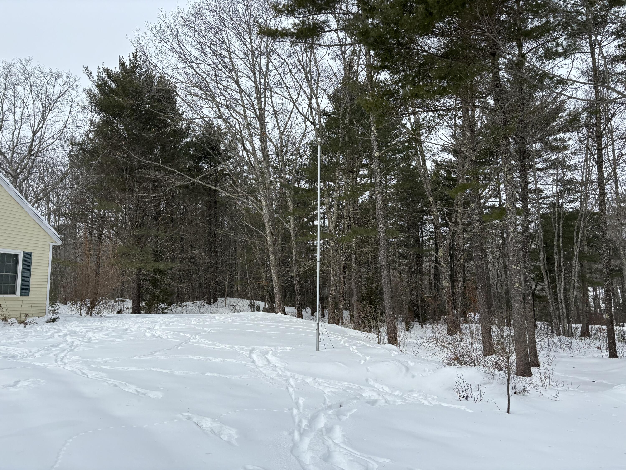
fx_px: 470
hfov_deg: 67.3
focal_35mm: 26
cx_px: 313
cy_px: 235
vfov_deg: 53.1
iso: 50
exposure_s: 1/2710
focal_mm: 5.96
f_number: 1.6
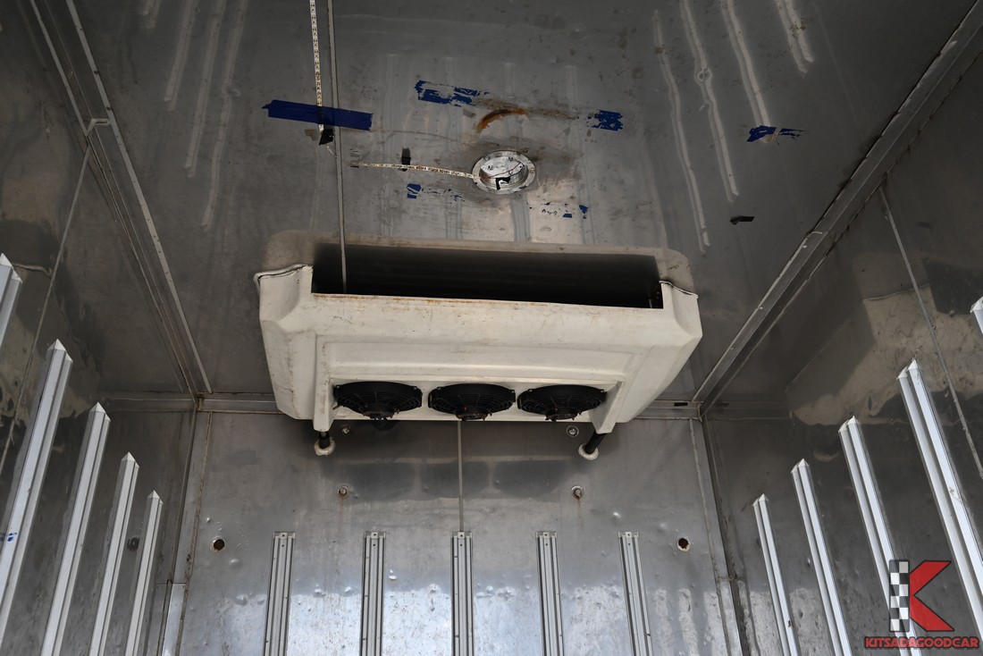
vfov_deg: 42.3
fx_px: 847
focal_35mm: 31
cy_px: 328
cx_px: 492
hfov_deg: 60.3
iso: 560
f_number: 6.7
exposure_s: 1/1000
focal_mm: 31
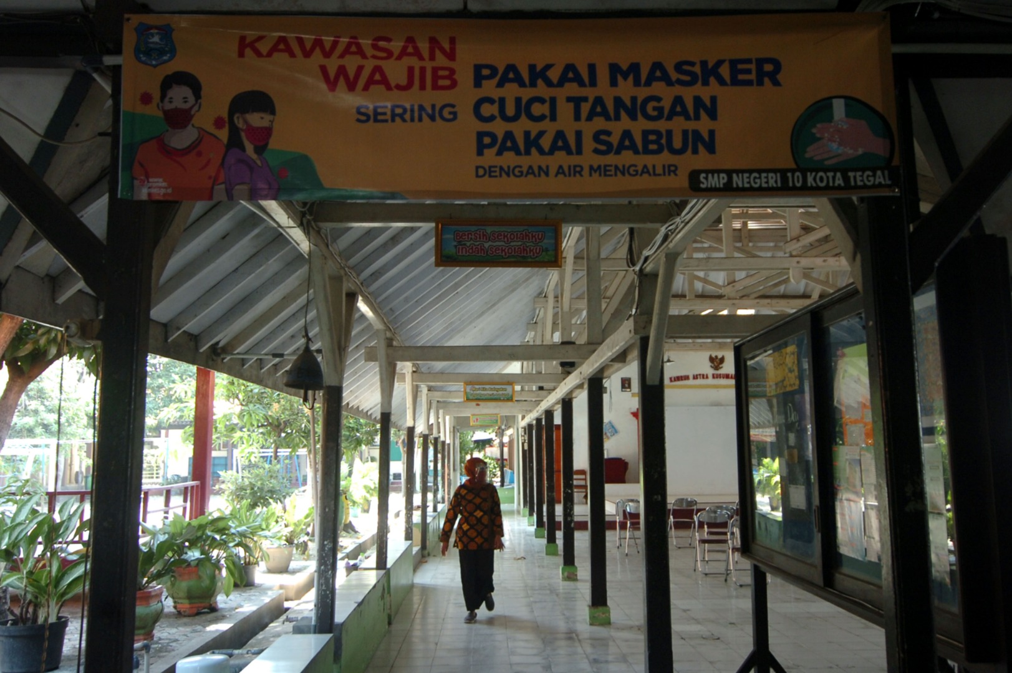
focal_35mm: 33
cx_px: 506
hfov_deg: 57.3
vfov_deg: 39.9
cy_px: 336
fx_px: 927
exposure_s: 1/80
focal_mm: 22
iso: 400
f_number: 4
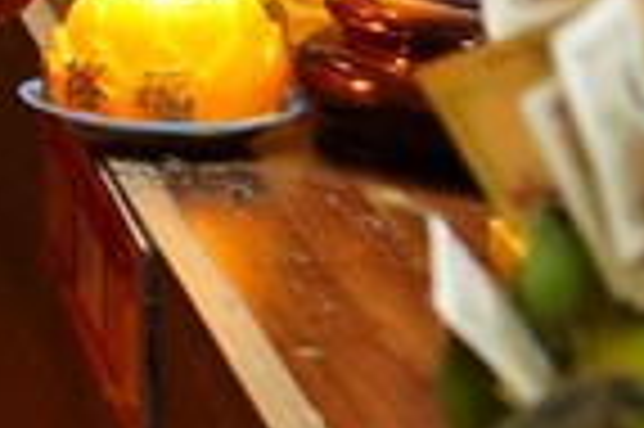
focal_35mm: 238
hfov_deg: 8.3
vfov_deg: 5.6
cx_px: -590
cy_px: -426
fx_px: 4257
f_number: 2.8
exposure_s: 1/80
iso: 1600
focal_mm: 35
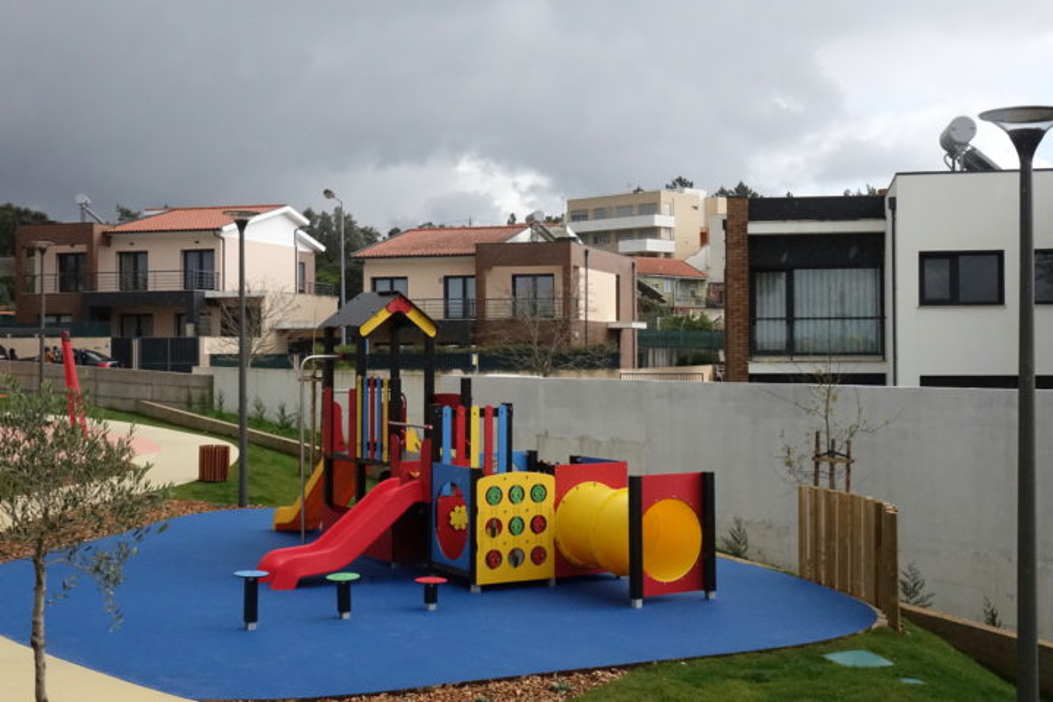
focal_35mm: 51
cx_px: 526
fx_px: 1492
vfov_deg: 26.5
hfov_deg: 38.9
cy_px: 351
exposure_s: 1/800
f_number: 5.6
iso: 2000
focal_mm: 18.59
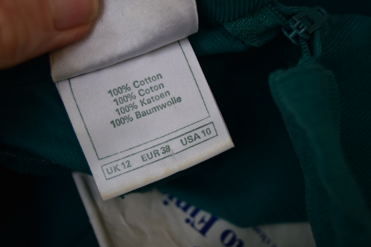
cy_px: 124
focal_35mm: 60
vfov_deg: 22.6
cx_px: 186
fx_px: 618
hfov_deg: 33.4
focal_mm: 40
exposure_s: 1/200
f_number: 5
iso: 200
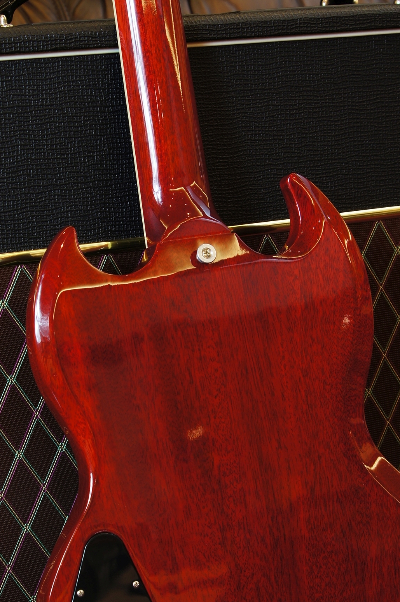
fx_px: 1666
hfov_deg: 13.7
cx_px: 217
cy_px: 362
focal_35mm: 100
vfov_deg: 20.5
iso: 100
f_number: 7.1
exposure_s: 1/2
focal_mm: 45
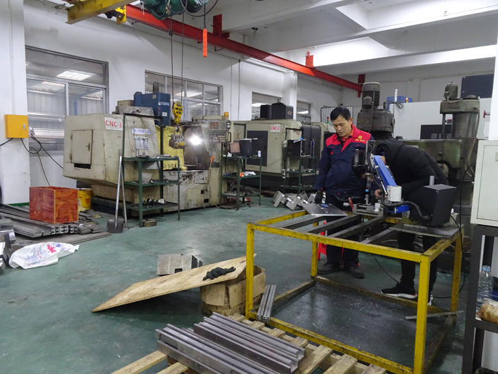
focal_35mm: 25
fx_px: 360
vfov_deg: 54.9
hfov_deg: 69.4
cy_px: 181
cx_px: 257
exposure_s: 1/25
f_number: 3.5
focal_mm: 4.1
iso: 800
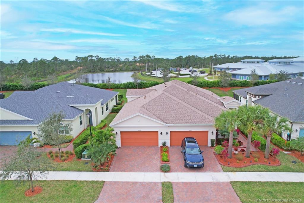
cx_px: 152
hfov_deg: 78.6
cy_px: 102
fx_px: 186
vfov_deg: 57.2
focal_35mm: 22
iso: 130
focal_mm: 8.38
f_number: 2.8
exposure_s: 1/725
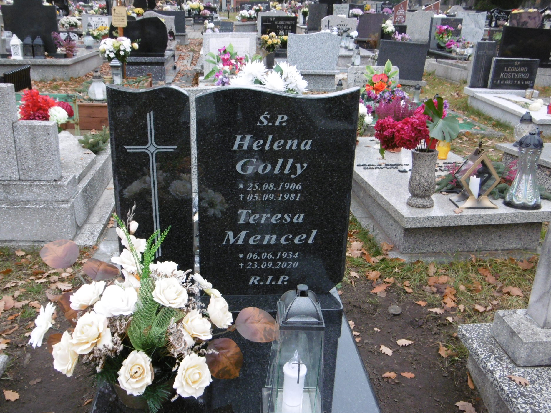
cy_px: 208
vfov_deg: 40.7
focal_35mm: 35
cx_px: 259
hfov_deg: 52.6
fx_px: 557
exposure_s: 1/60
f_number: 3.5
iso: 250
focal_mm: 5.8
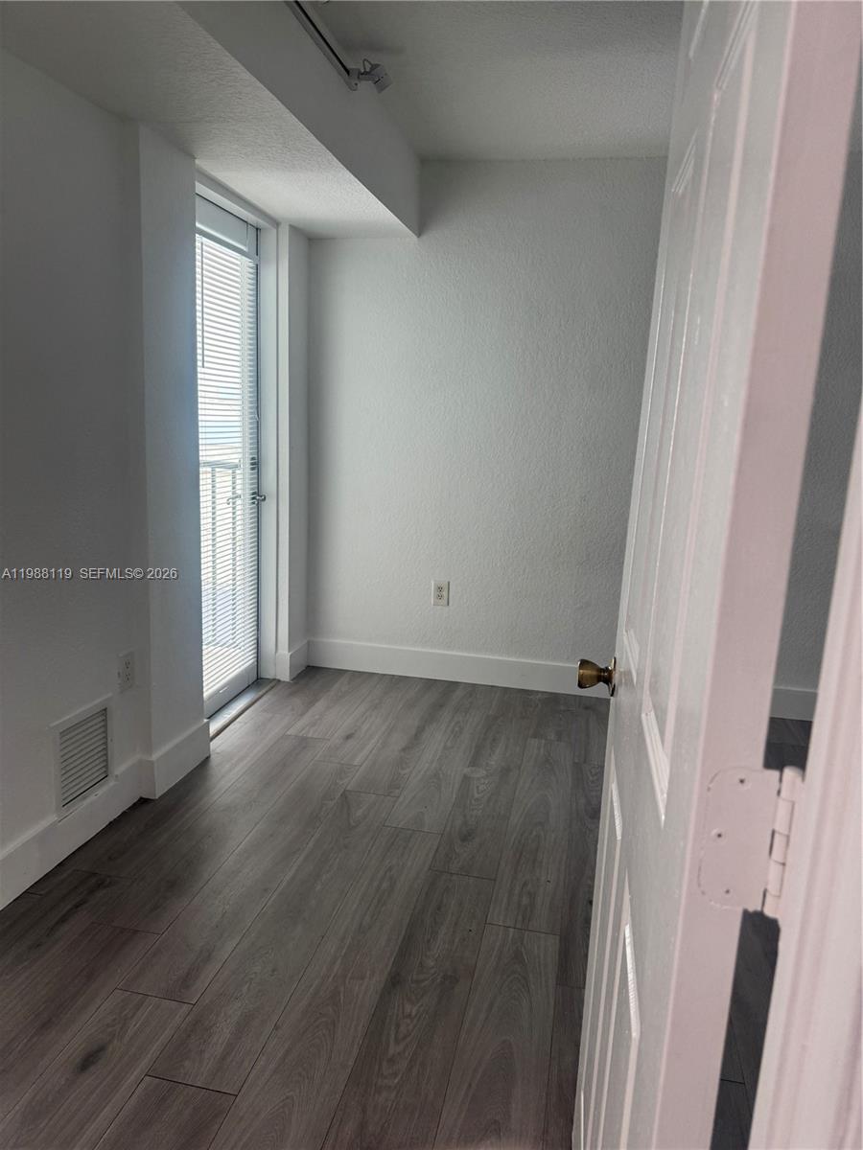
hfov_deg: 56.8
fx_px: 798
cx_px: 432
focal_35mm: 24
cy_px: 575
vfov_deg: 71.6
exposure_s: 1/120
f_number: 1.78
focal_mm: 6.76
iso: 100
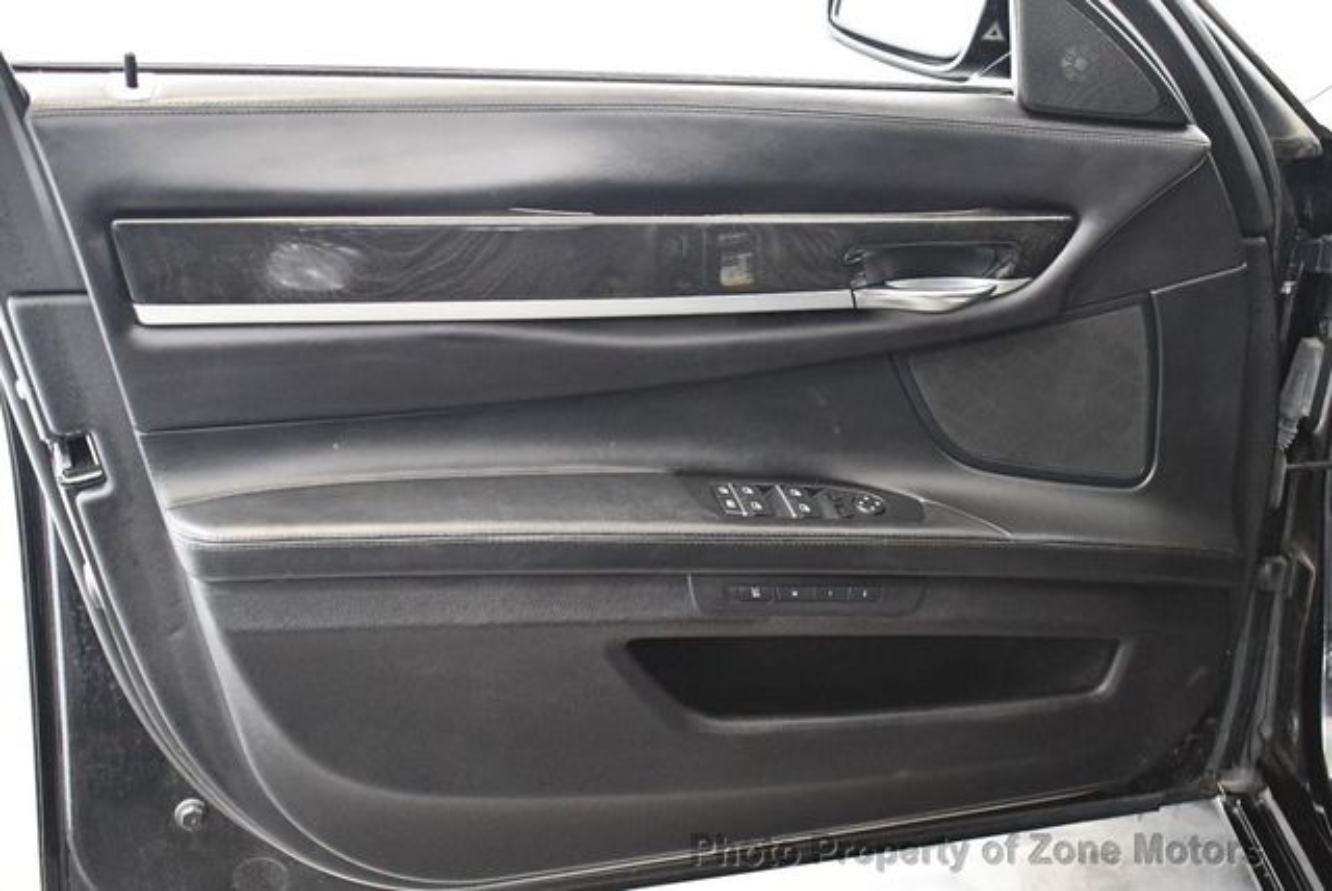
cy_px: 446
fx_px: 1629
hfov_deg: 44.5
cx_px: 666
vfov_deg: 30.6
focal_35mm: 44
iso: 4500
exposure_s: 1/60
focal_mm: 22
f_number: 3.8
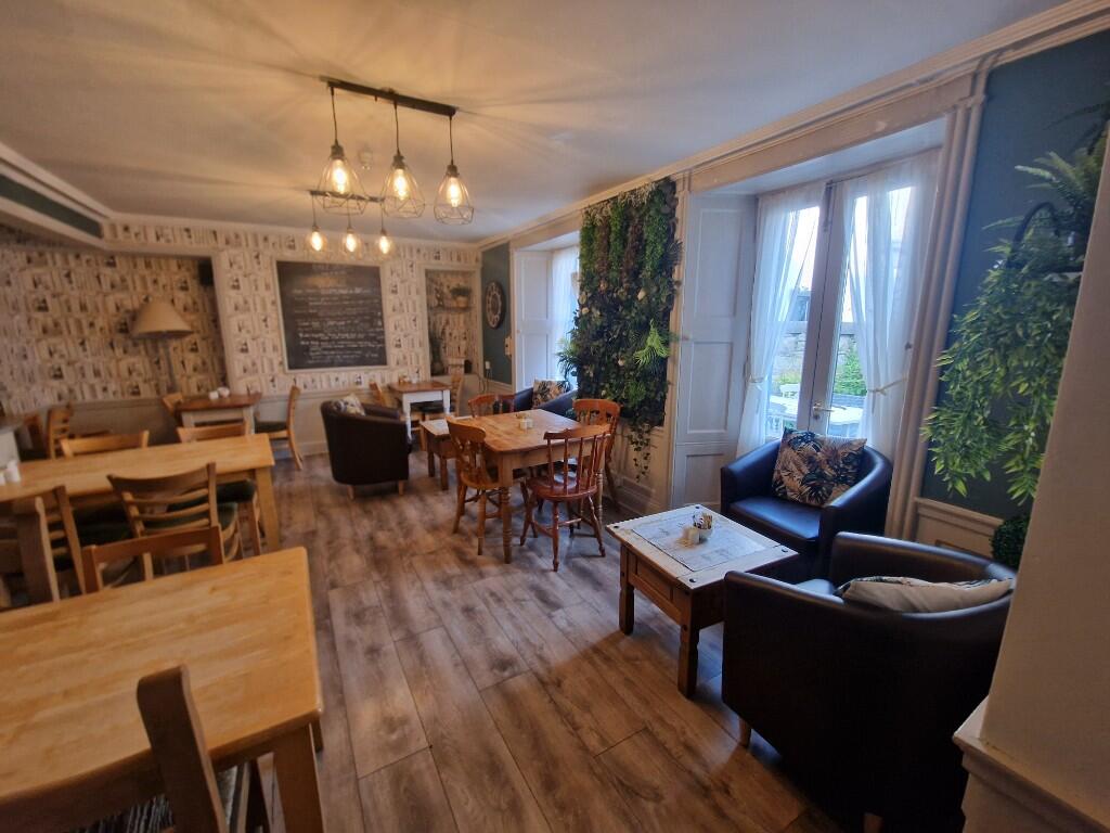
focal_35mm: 13
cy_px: 416
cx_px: 555
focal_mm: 2.2
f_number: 2.2
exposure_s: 1/50
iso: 250
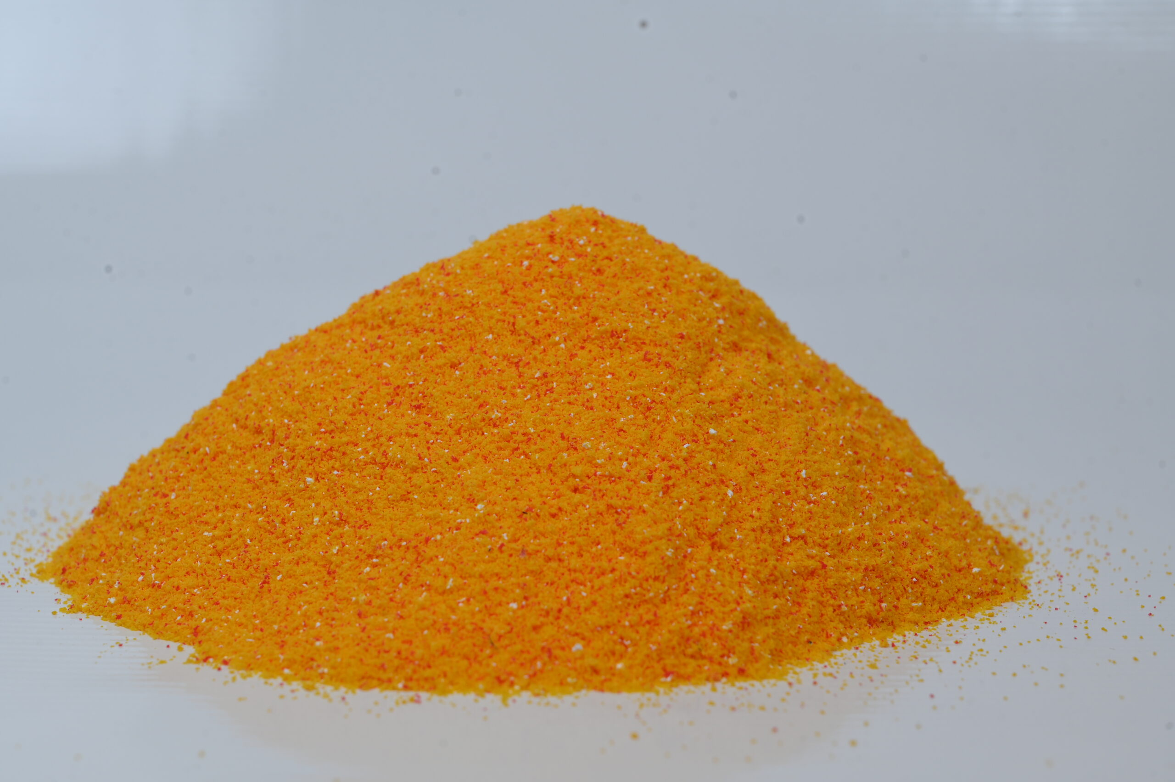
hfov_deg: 28.9
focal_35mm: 70
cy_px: 391
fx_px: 2283
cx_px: 588
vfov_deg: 19.4
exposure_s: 1/100
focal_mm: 70
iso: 125
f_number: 10
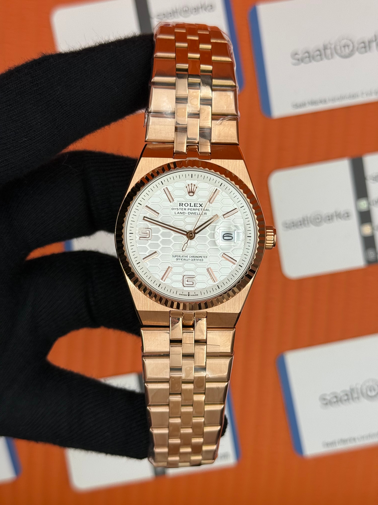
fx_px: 699
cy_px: 252
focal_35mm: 48
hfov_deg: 30.3
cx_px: 189
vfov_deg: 39.7
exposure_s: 1/895
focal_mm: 6.76
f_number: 1.78
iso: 64
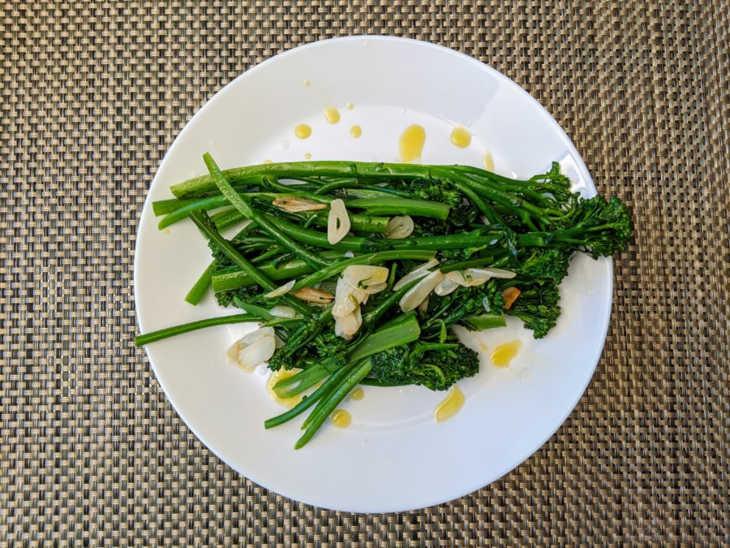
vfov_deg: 51.4
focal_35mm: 27
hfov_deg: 65.3
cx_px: 365
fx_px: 569
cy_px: 274
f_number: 1.8
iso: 62
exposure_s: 1/23.7
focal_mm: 4.44
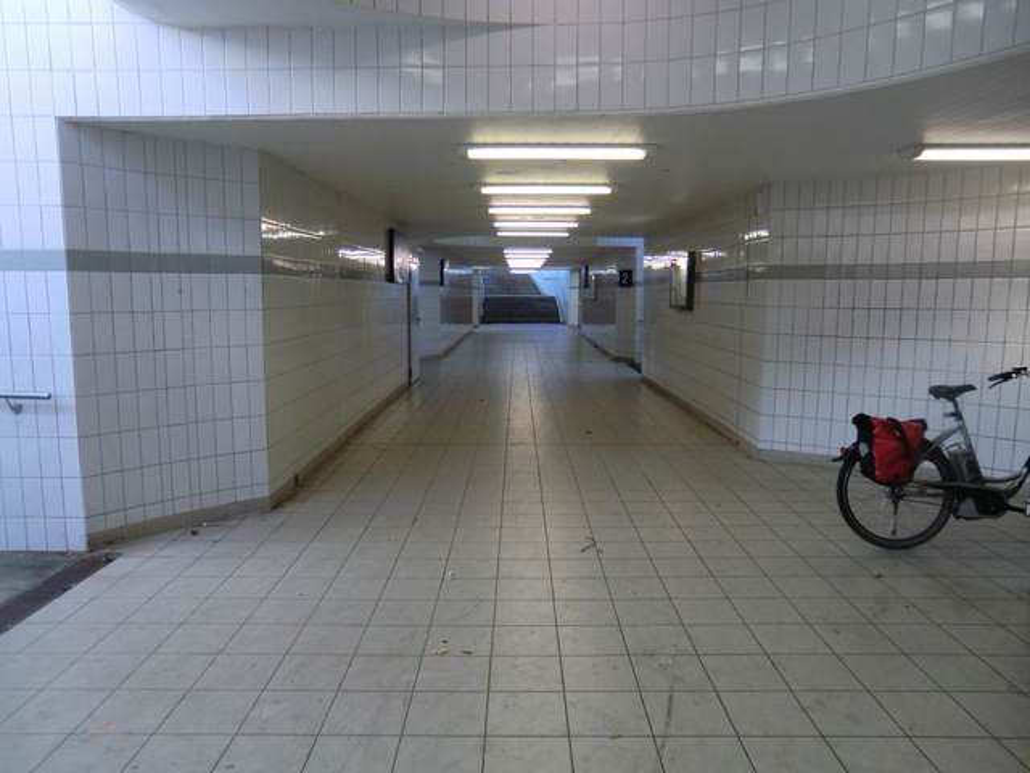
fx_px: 714
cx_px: 515
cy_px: 386
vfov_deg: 56.8
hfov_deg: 71.6
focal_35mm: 24
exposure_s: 1/60
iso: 160
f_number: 3.2
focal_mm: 4.3
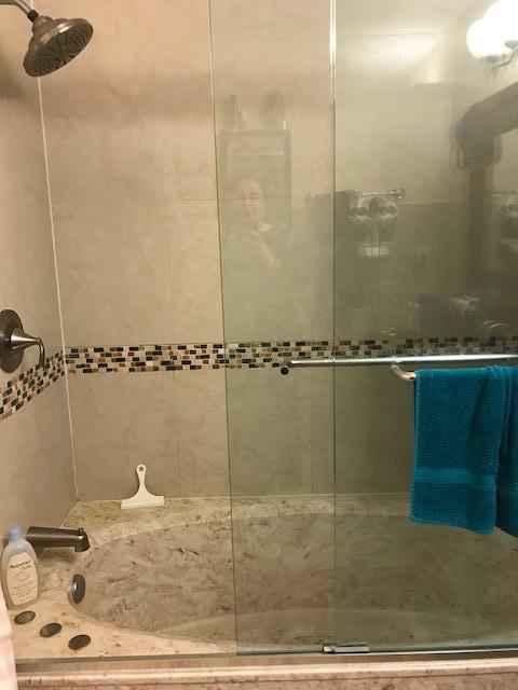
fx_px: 559
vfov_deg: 63.4
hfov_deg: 49.7
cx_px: 259
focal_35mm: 28
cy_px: 345
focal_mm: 3.99
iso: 64
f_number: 1.8
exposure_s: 1/15
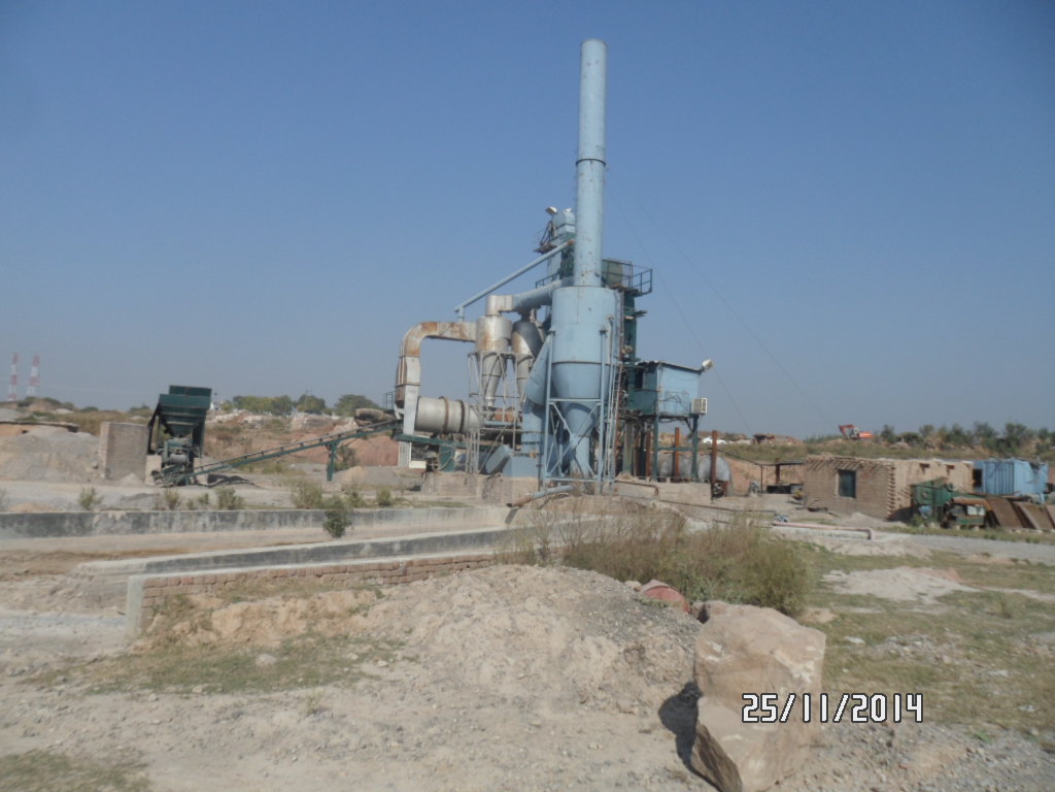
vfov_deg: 53.1
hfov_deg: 67.3
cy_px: 396
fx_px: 792
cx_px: 528
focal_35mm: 26
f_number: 9.4
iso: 80
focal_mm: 4.9
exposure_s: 1/180
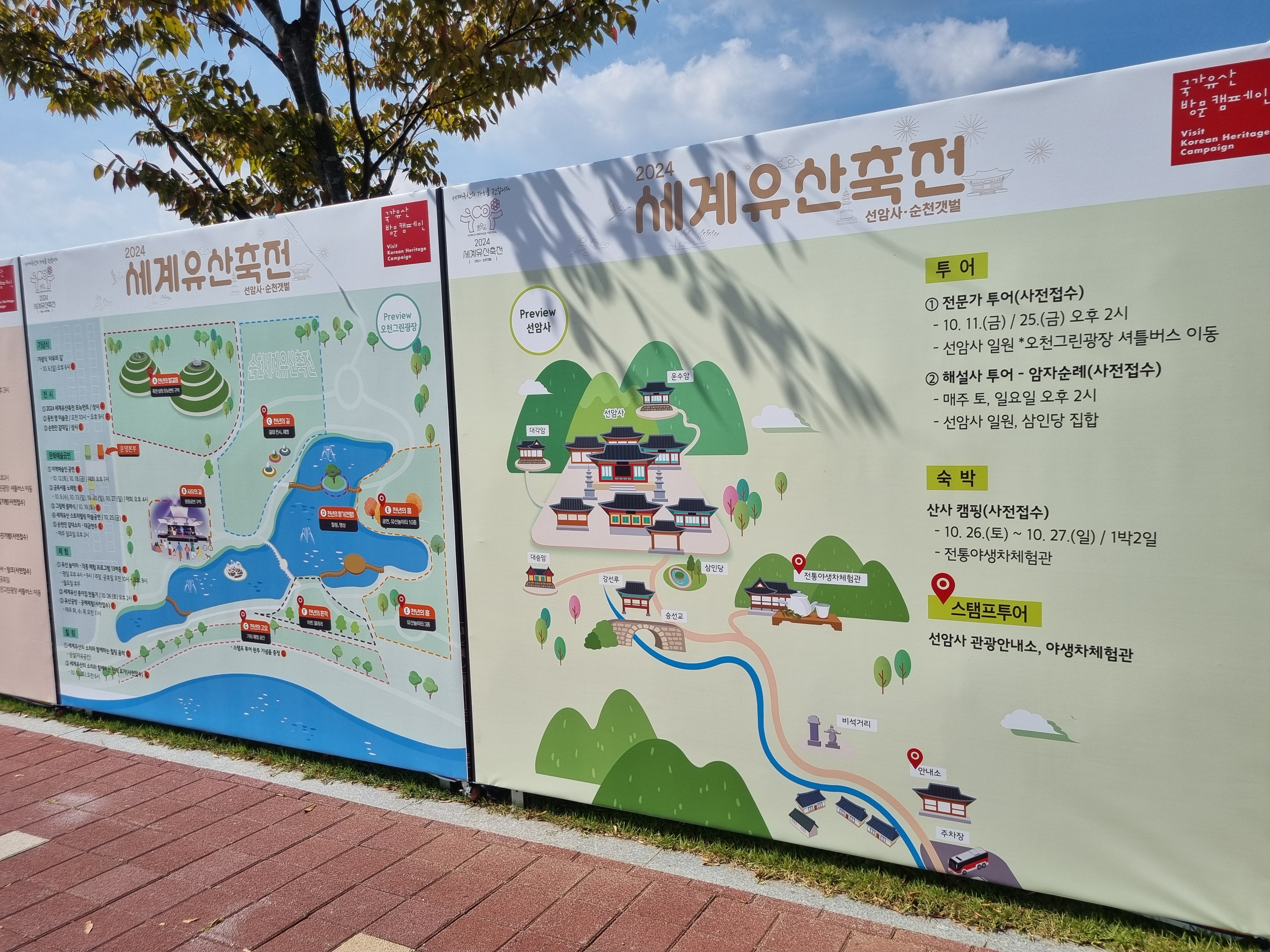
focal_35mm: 26
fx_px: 954
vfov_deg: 53.1
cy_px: 476
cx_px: 635
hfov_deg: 67.3
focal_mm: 5.4
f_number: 1.8
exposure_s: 1/4976
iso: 50
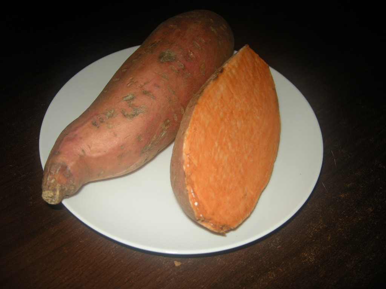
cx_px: 193
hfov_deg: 52.6
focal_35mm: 35
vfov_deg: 40.7
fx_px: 390
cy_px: 144
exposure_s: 1/60
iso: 64
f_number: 2.7
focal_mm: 7.5
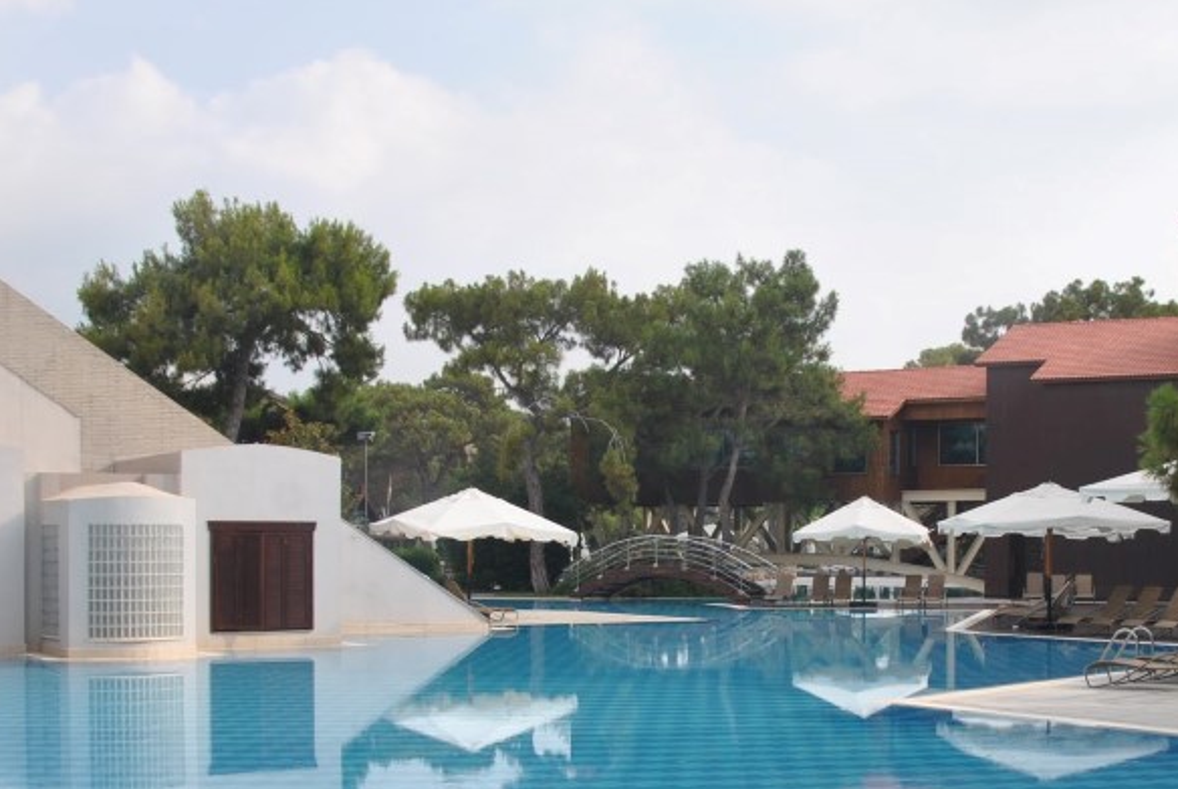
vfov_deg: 25.3
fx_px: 1736
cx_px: 765
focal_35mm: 53
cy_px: 579
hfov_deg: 37.2
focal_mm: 18
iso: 100
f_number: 7.1
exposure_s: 1/200
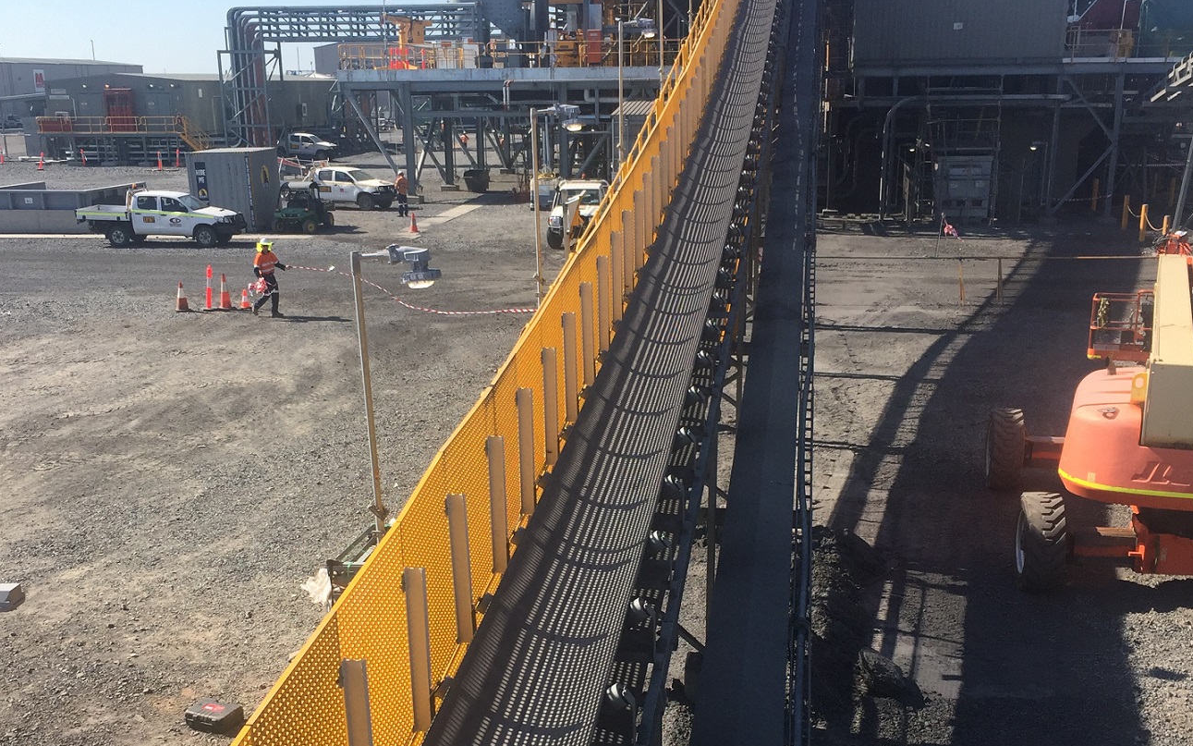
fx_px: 1366
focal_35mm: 42
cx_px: 588
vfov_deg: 30.2
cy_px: 525
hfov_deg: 47.2
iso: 32
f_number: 2.2
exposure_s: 1/1276
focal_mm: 4.15
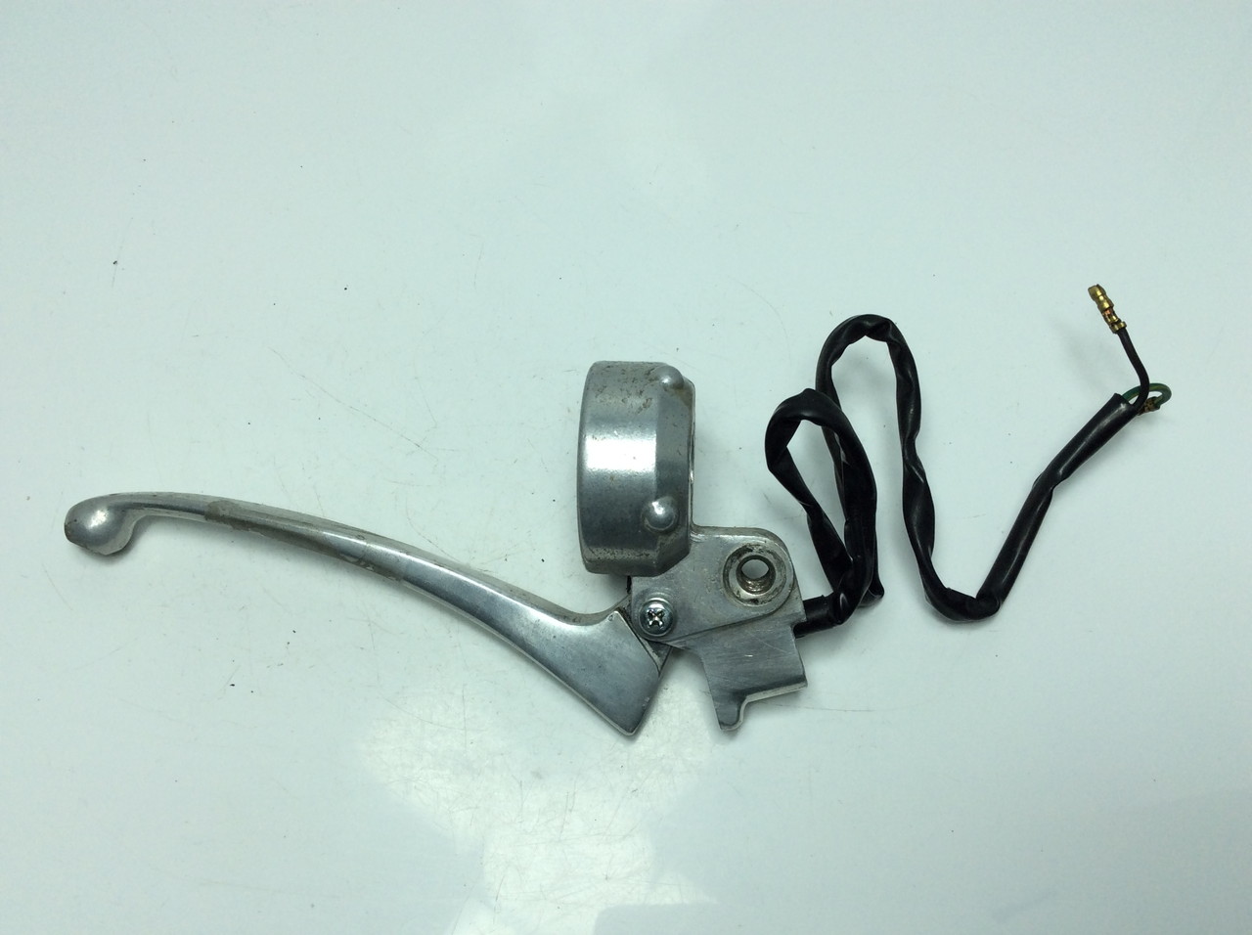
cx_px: 626
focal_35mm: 32
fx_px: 1156
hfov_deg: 56.9
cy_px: 468
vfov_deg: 44.1
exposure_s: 1/608
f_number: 2.4
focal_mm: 3.3
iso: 32
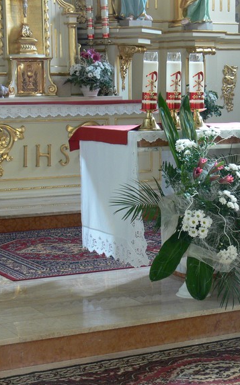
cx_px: 190
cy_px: 198
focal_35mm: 86
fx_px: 901
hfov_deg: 15.1
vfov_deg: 24.1
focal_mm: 12.2
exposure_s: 1/30
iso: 125
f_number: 3.2
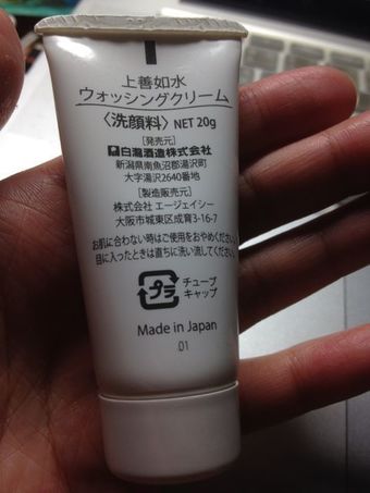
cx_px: 185
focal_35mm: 35
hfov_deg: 40.7
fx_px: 499
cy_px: 246
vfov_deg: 52.6
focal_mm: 4.28
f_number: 2.4
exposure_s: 1/120
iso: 64
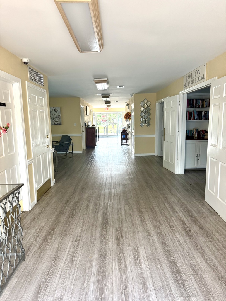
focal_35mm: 24
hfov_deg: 56.8
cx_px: 113
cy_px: 150
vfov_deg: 71.6
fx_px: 209
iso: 200
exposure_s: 1/60
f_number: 1.78
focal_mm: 6.76
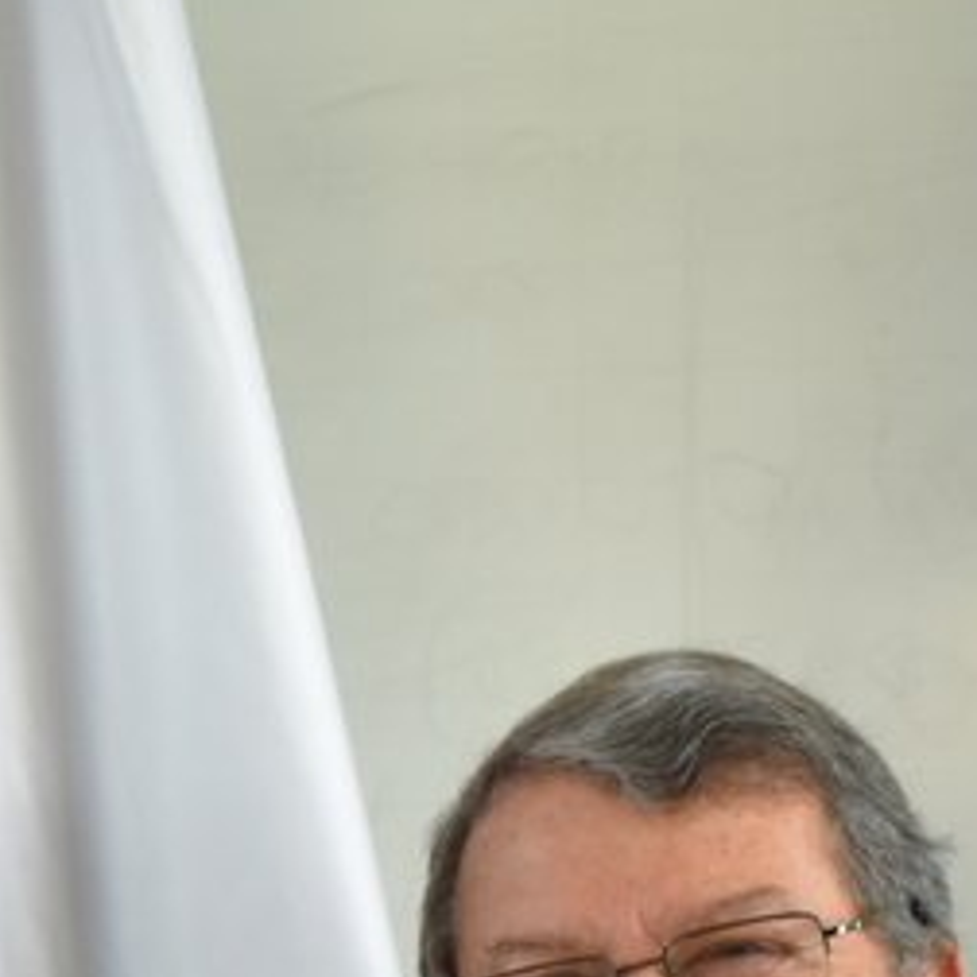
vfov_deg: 10.0
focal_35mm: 170
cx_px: -345
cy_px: 1438
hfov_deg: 10.1
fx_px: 5428
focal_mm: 28
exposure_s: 1/60
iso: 800
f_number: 4.2
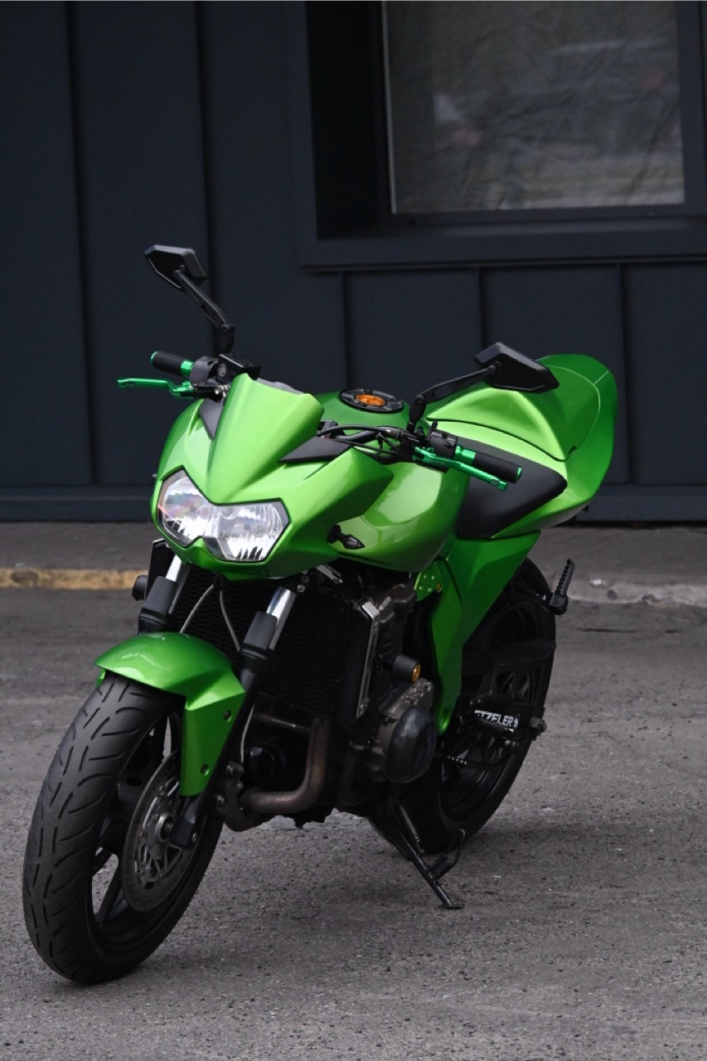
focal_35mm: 152
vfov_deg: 13.6
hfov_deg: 9.1
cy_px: 530
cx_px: 354
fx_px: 4464
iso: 5000
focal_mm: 101
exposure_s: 1/500
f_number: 6.3
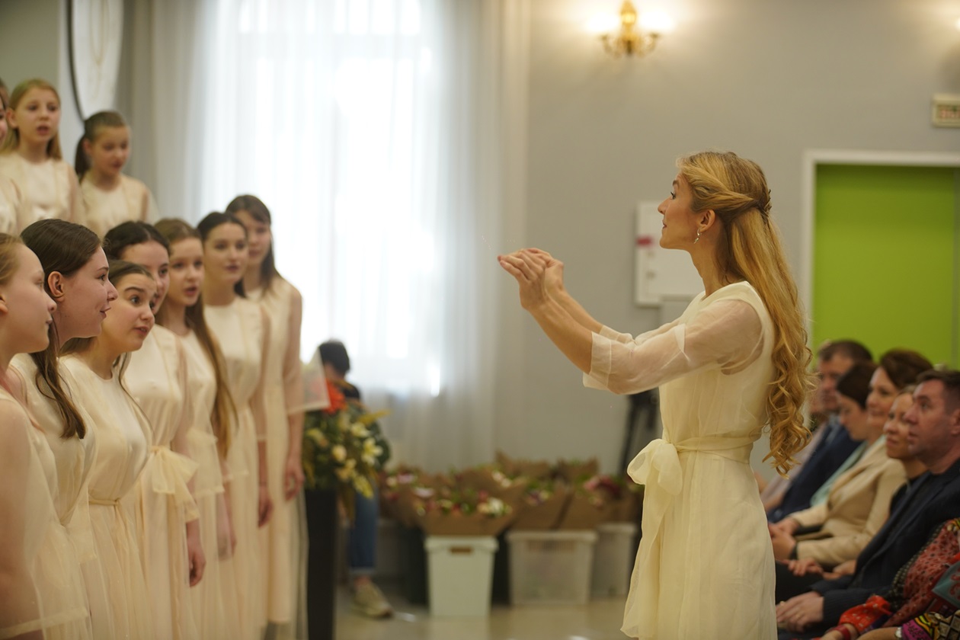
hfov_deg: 21.9
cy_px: 320
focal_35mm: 93
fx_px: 2480
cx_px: 480
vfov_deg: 14.7
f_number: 2.8
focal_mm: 93
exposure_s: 1/160
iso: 1000
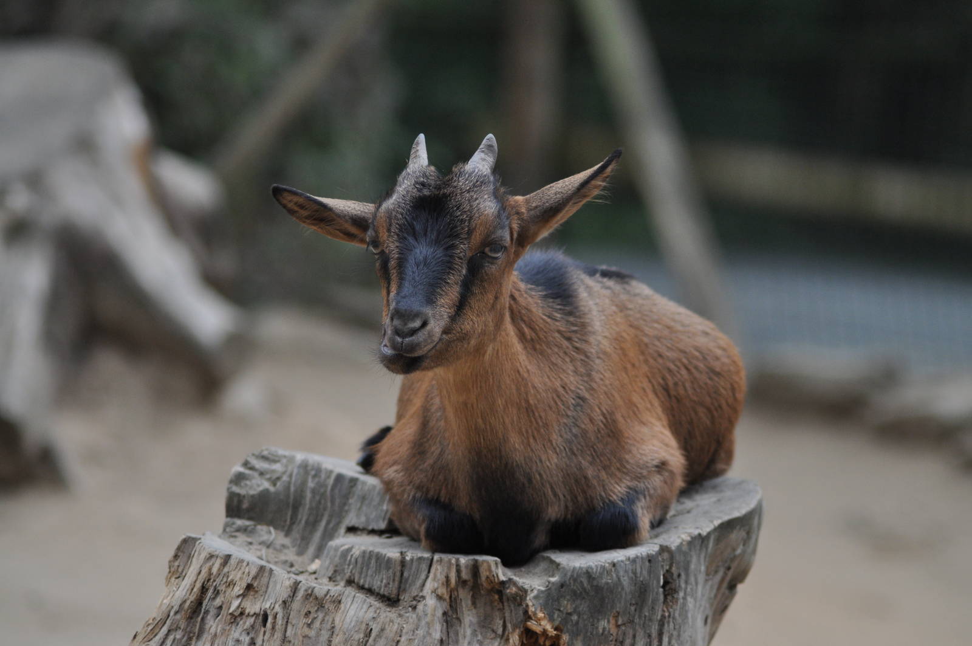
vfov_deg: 5.5
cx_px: 486
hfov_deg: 8.3
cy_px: 323
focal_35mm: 248
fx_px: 6675
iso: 720
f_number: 4.5
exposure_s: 1/1000
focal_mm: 165
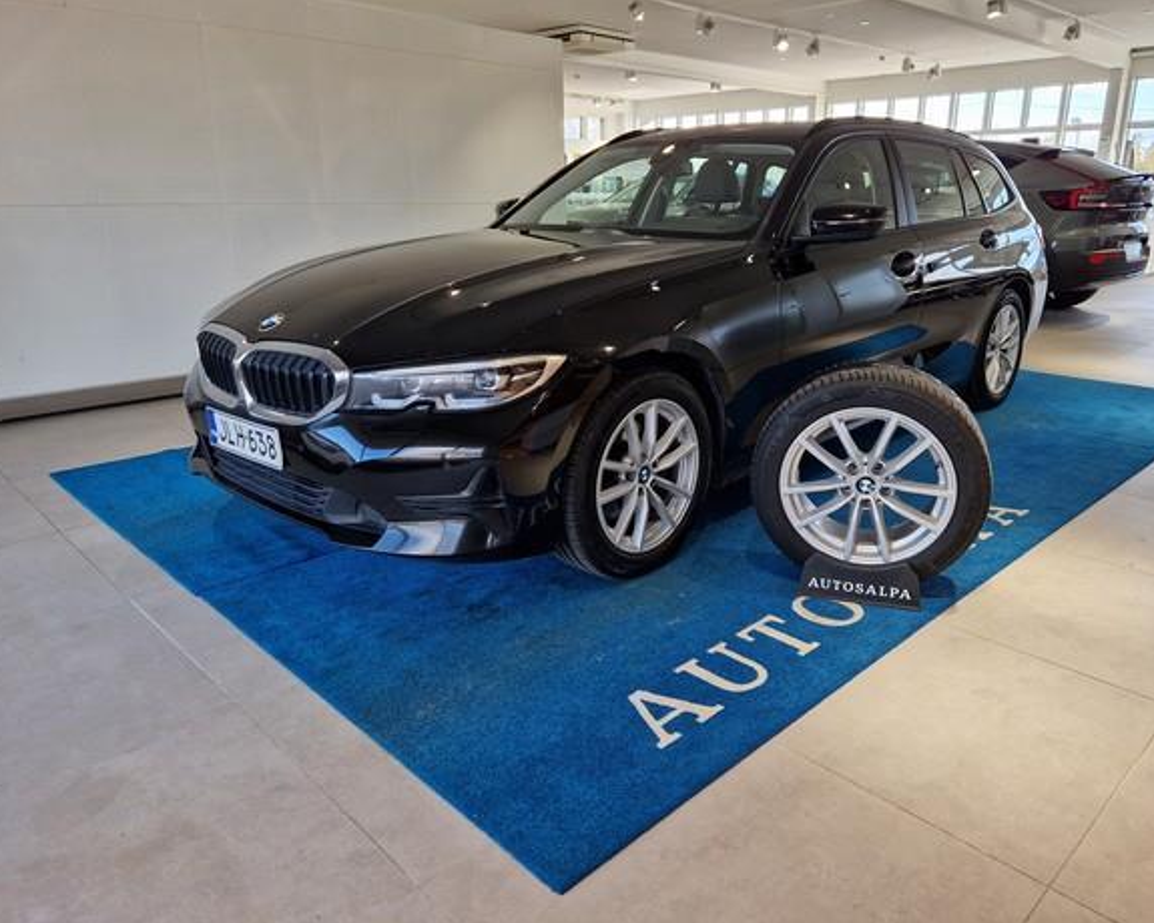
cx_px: 628
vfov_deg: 56.8
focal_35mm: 25
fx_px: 854
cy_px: 445
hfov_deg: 68.0
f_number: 1.8
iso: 64
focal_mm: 5.4
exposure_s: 1/180
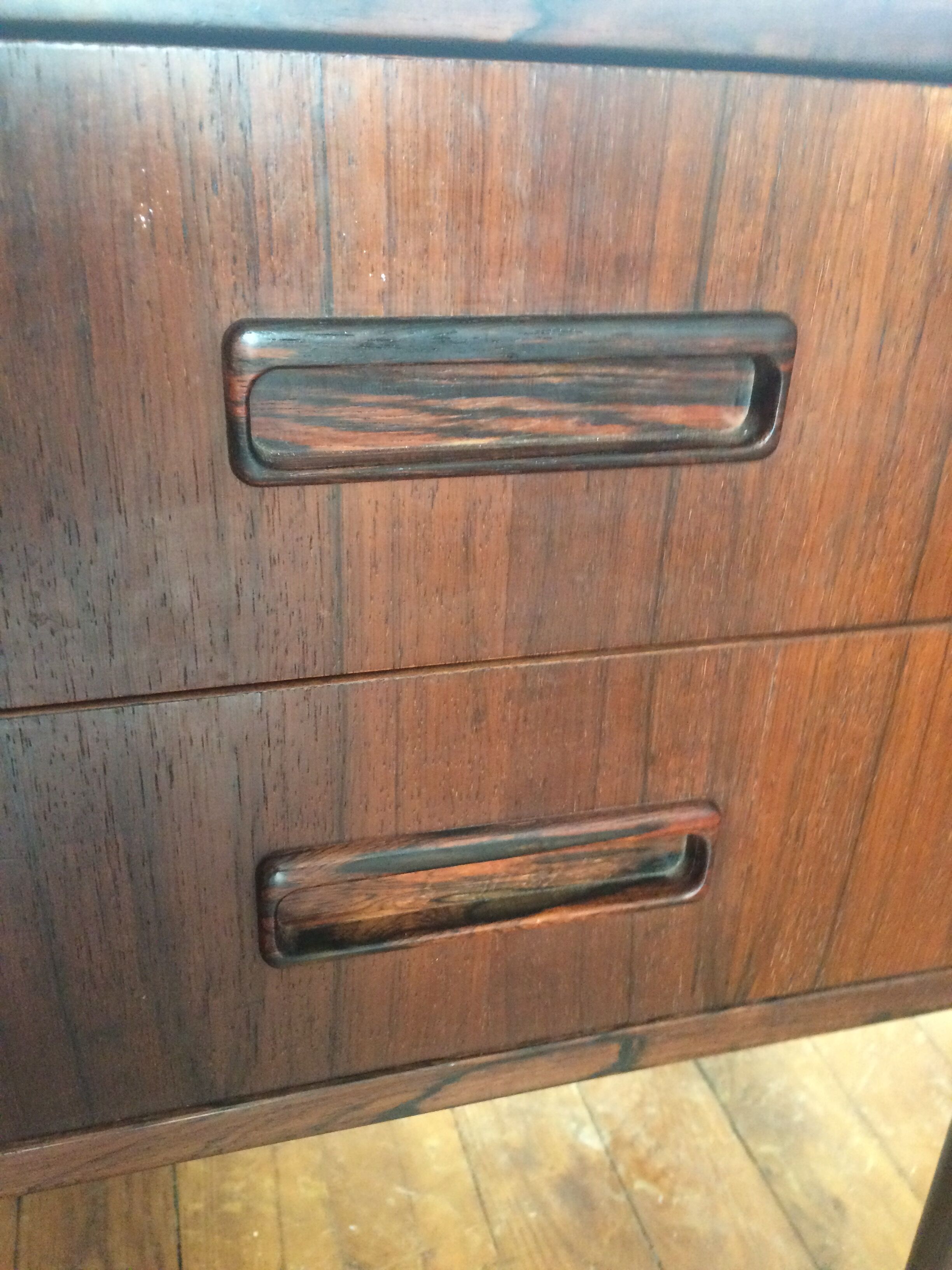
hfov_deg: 48.2
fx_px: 1063
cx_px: 476
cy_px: 635
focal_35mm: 29
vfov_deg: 61.7
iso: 320
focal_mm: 4.15
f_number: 2.2
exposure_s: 1/33
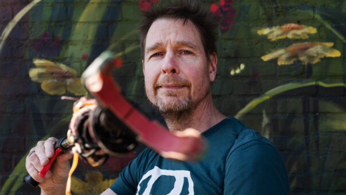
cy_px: 145
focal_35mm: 62
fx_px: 569
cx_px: 168
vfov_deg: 19.3
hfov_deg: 33.8
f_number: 4.5
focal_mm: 35
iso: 100
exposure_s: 1/200
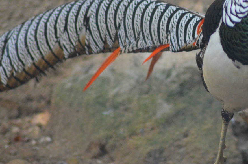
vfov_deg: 2.1
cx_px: 197
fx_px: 4511
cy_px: 78
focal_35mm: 656
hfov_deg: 3.1
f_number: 5
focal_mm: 240
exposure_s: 1/125
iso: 3200
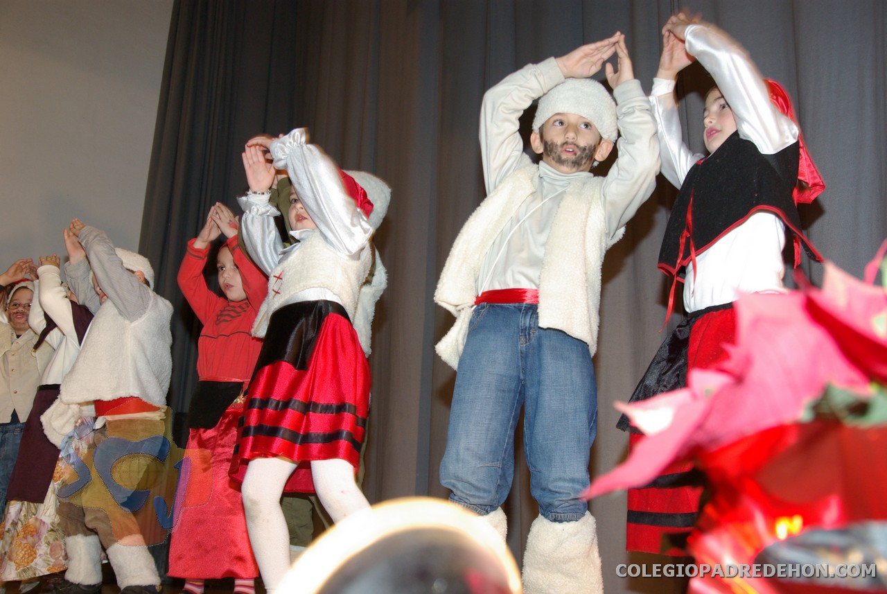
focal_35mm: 42
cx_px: 444
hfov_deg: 46.3
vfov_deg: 32.0
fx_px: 1036
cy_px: 297
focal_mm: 28
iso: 400
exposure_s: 1/45
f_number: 5.6
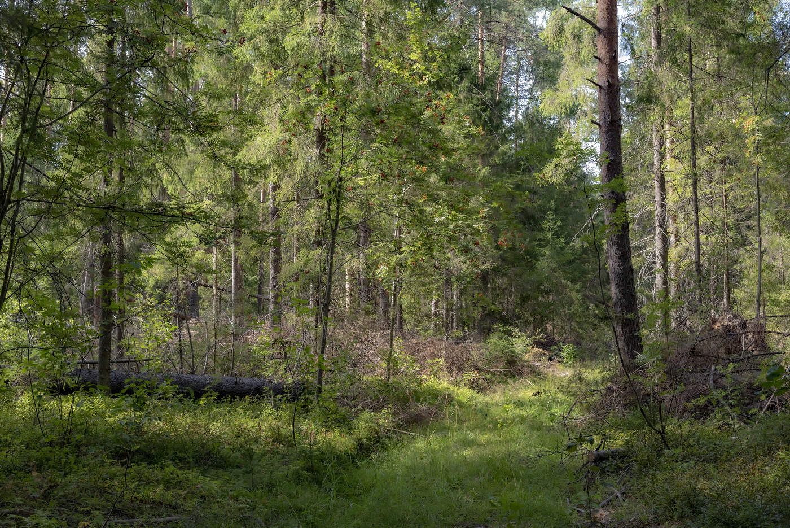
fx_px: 1054
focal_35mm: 48
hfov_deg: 41.1
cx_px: 395
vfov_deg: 28.1
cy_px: 264
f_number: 7.1
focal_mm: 48
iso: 250
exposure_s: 1/80
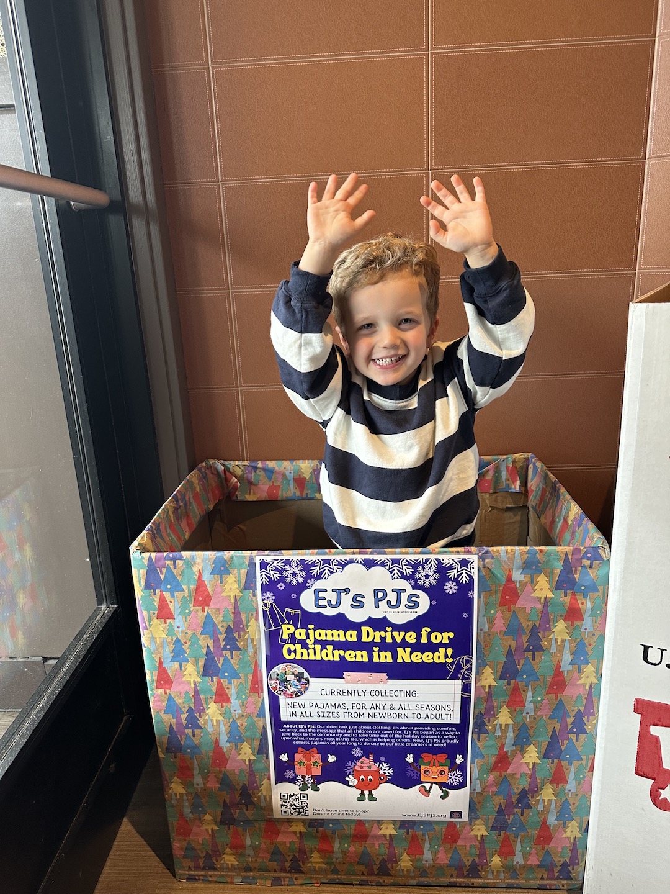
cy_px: 447
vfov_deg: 71.6
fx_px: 619
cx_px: 335
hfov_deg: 56.8
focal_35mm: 24
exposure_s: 1/96
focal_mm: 6.86
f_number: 1.78
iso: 250
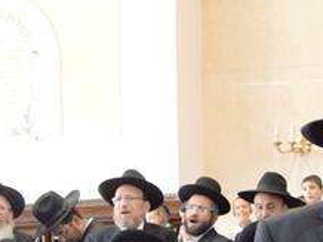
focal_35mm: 99
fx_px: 923
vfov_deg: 14.2
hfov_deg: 17.1
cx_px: 538
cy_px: 336
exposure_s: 1/125
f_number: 6.3
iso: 6400
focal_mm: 28
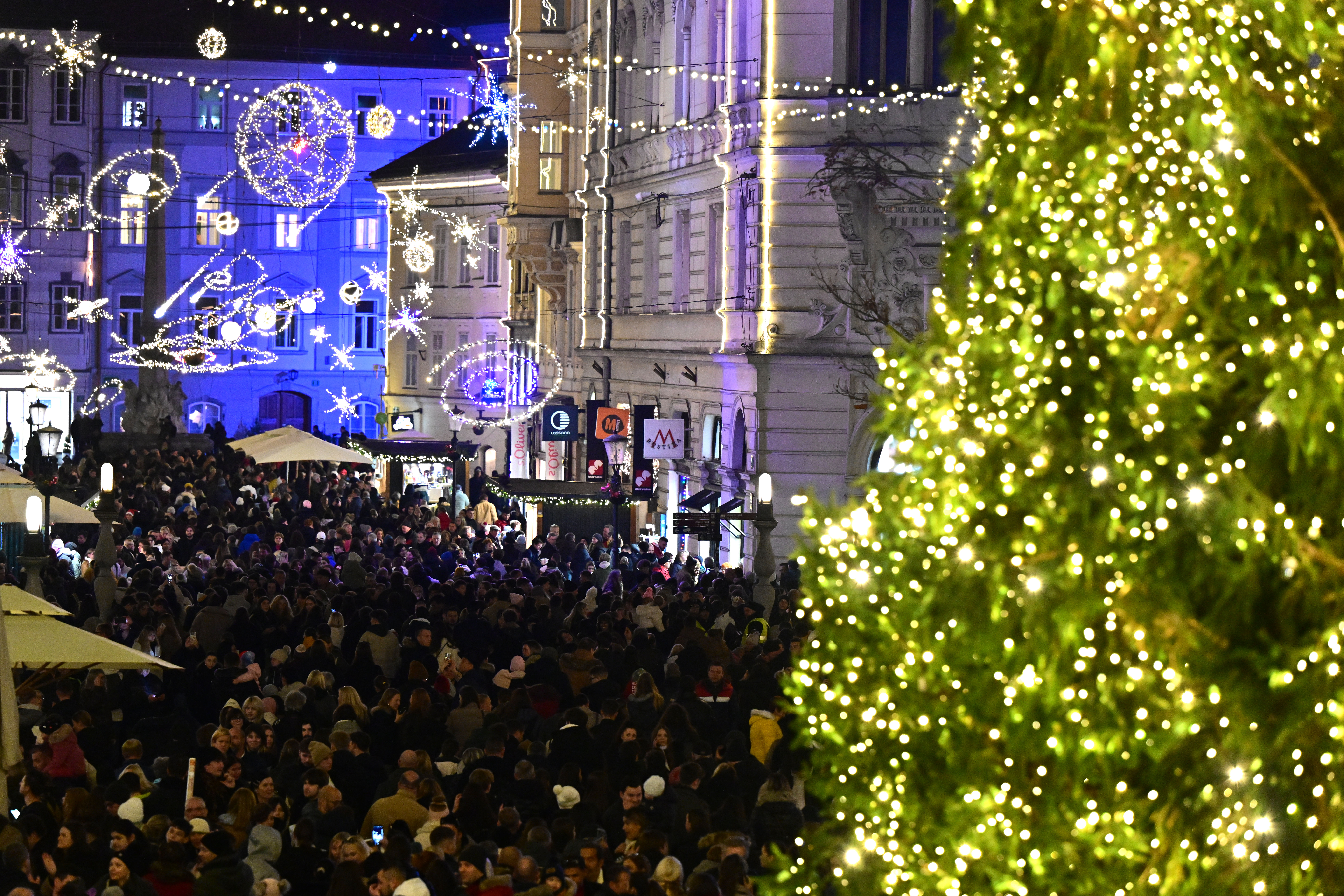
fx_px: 5413
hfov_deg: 14.2
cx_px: 672
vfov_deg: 9.5
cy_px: 448
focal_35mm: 145
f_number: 4
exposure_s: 1/80
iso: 4000
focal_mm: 145
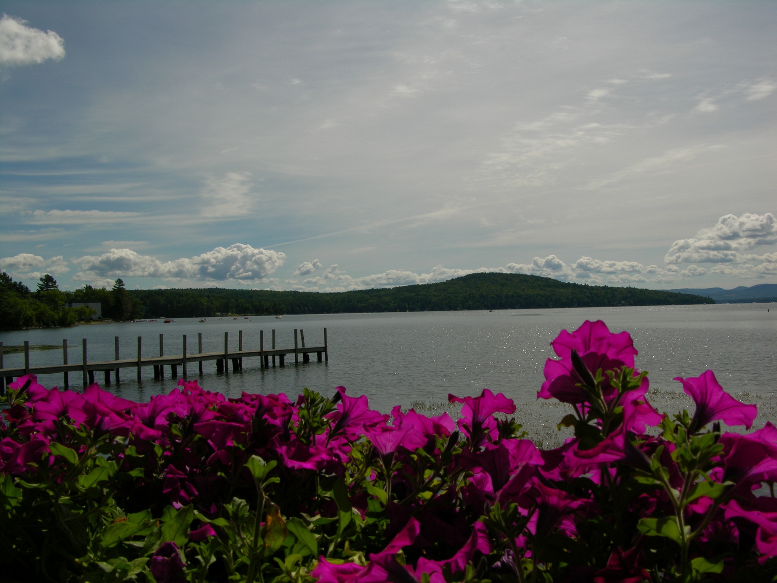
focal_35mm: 35
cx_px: 388
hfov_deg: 52.6
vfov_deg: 40.7
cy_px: 292
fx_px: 786
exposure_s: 1/342
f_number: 8
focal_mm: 8.9
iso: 50
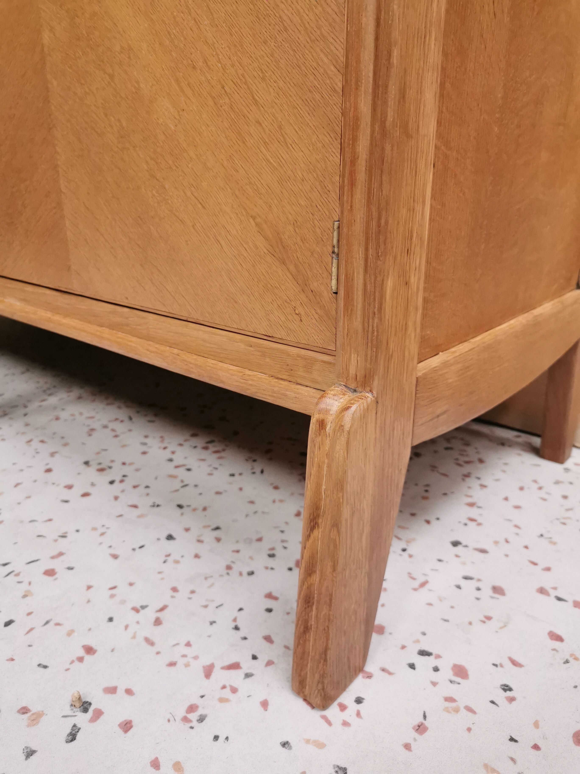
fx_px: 603
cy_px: 387
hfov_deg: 51.4
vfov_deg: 65.3
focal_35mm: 27
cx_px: 290
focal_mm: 5.58
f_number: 1.8
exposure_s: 1/1000
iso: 400
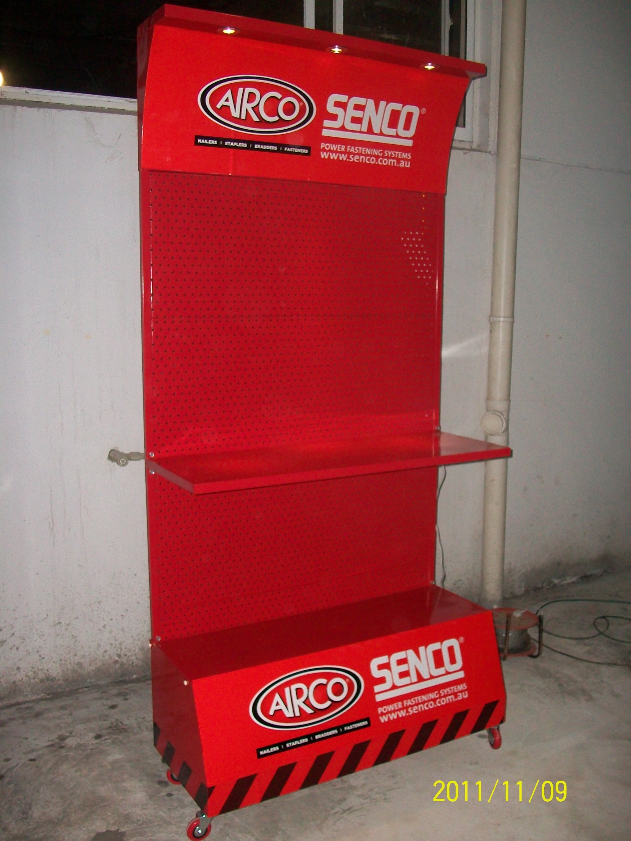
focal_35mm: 34
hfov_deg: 41.8
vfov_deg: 54.0
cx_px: 316
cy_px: 420
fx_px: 826
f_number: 2.8
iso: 160
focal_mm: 5.7
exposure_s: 1/60
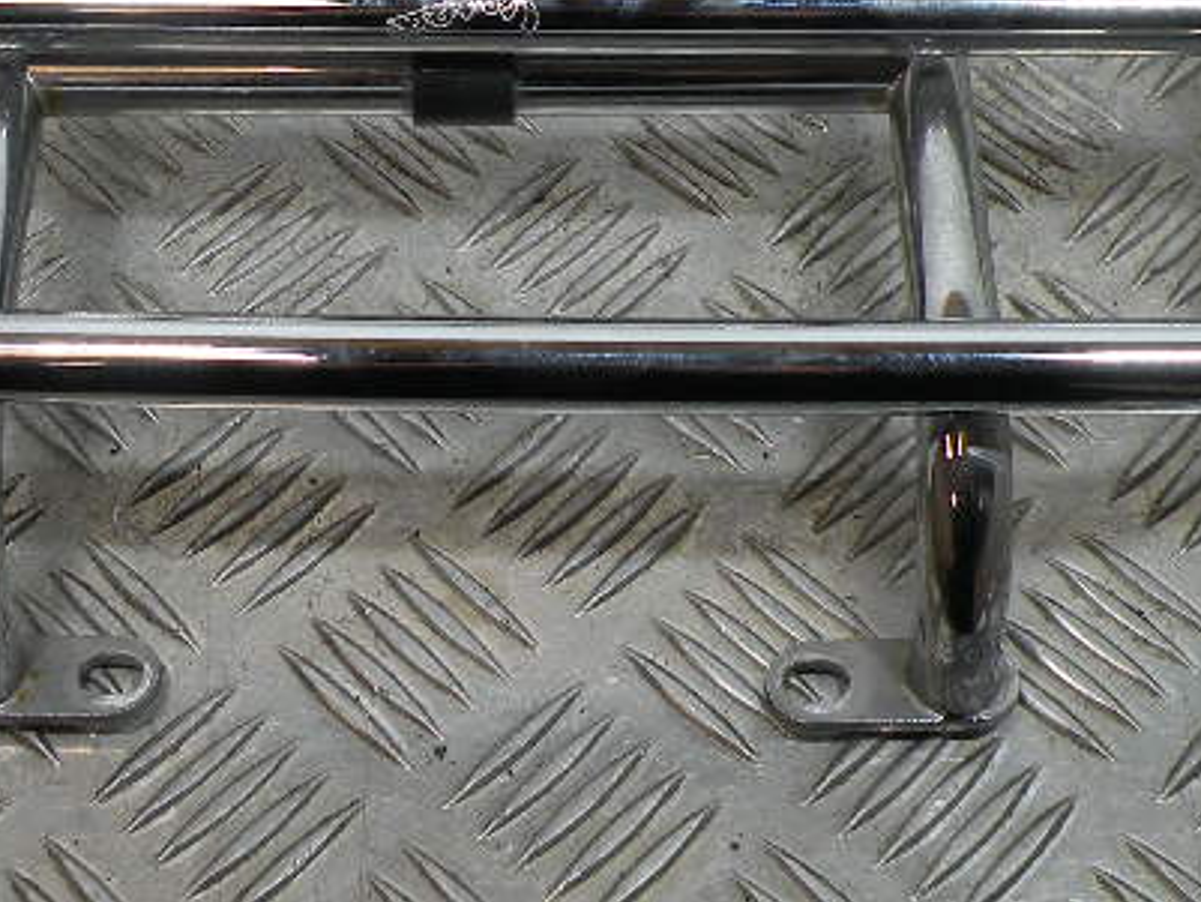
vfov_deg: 20.2
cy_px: -126
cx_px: 446
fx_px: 2395
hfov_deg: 28.0
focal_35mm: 69
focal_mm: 4.7
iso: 64
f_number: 3.2
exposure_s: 1/90.5
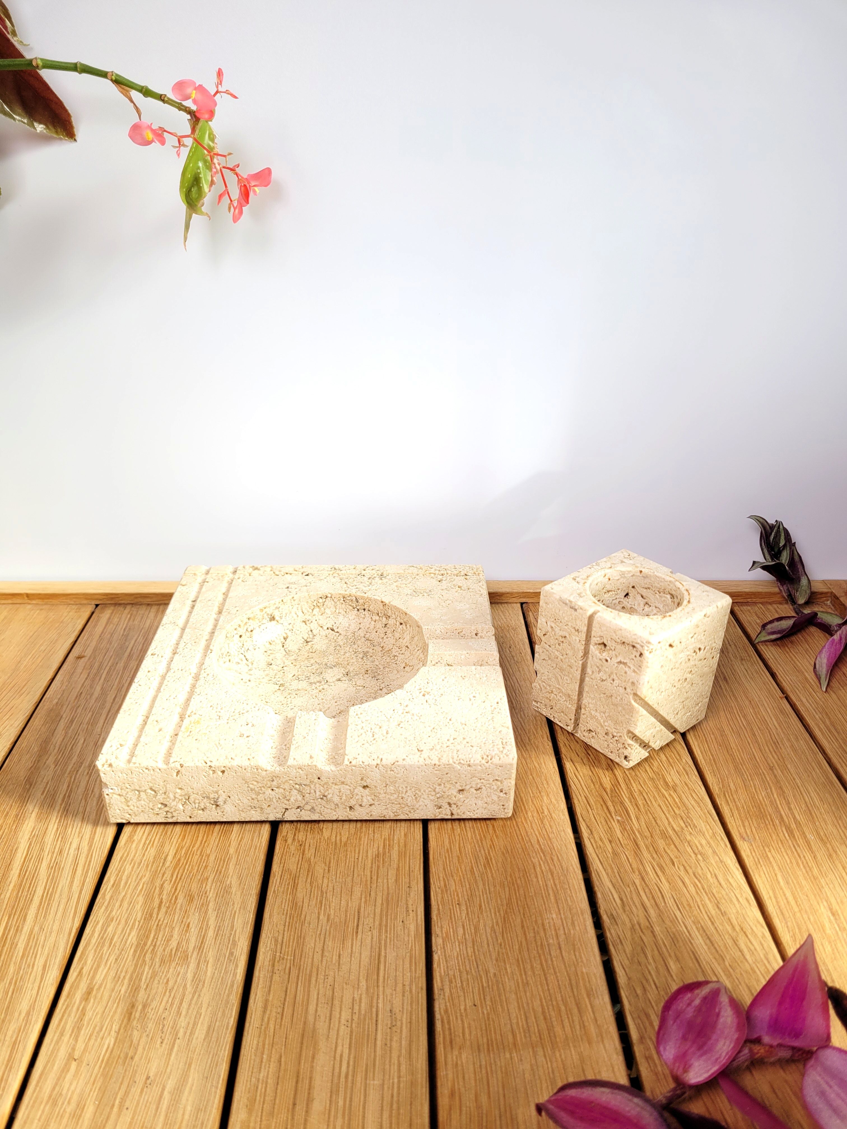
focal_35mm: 26
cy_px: 564
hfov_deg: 53.1
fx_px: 848
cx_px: 424
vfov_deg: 67.3
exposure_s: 1/1245
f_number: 1.8
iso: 40
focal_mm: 5.4
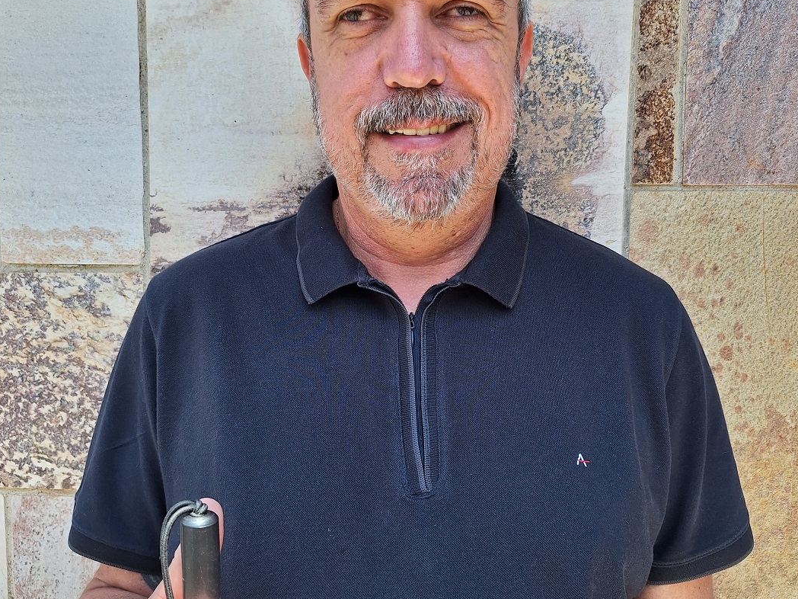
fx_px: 715
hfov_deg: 58.4
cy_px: 295
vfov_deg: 45.4
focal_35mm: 31
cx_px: 400
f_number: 1.8
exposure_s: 1/495
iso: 40
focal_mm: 5.54
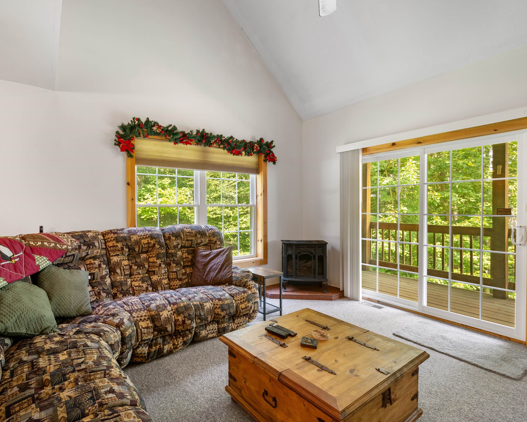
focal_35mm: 17
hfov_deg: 89.0
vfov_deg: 77.0
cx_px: 224
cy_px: 211
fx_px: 265
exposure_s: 1/4
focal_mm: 10
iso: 100
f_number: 8
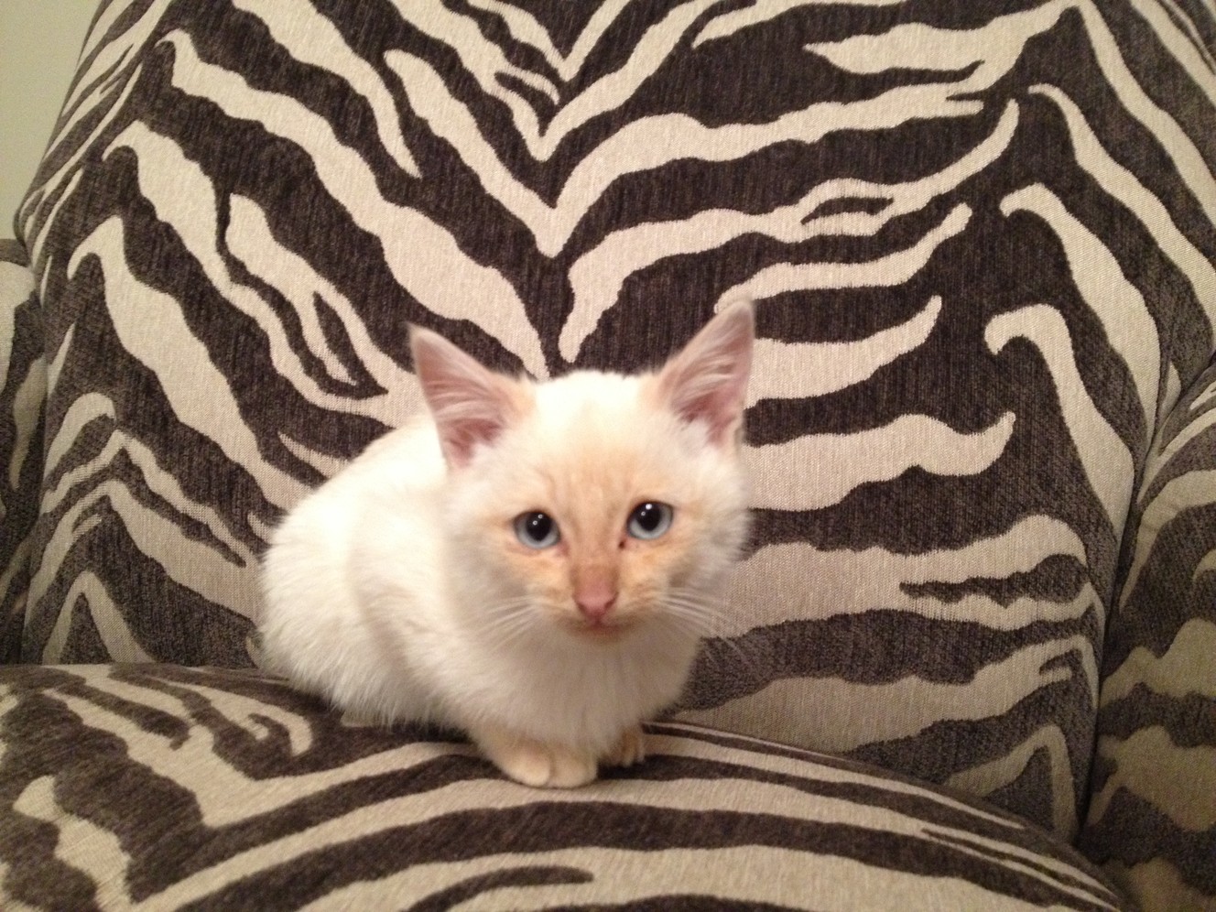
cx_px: 608
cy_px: 456
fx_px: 1229
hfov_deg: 52.6
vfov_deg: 40.7
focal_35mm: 35
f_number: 2.4
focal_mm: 4.28
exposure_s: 1/20
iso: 320
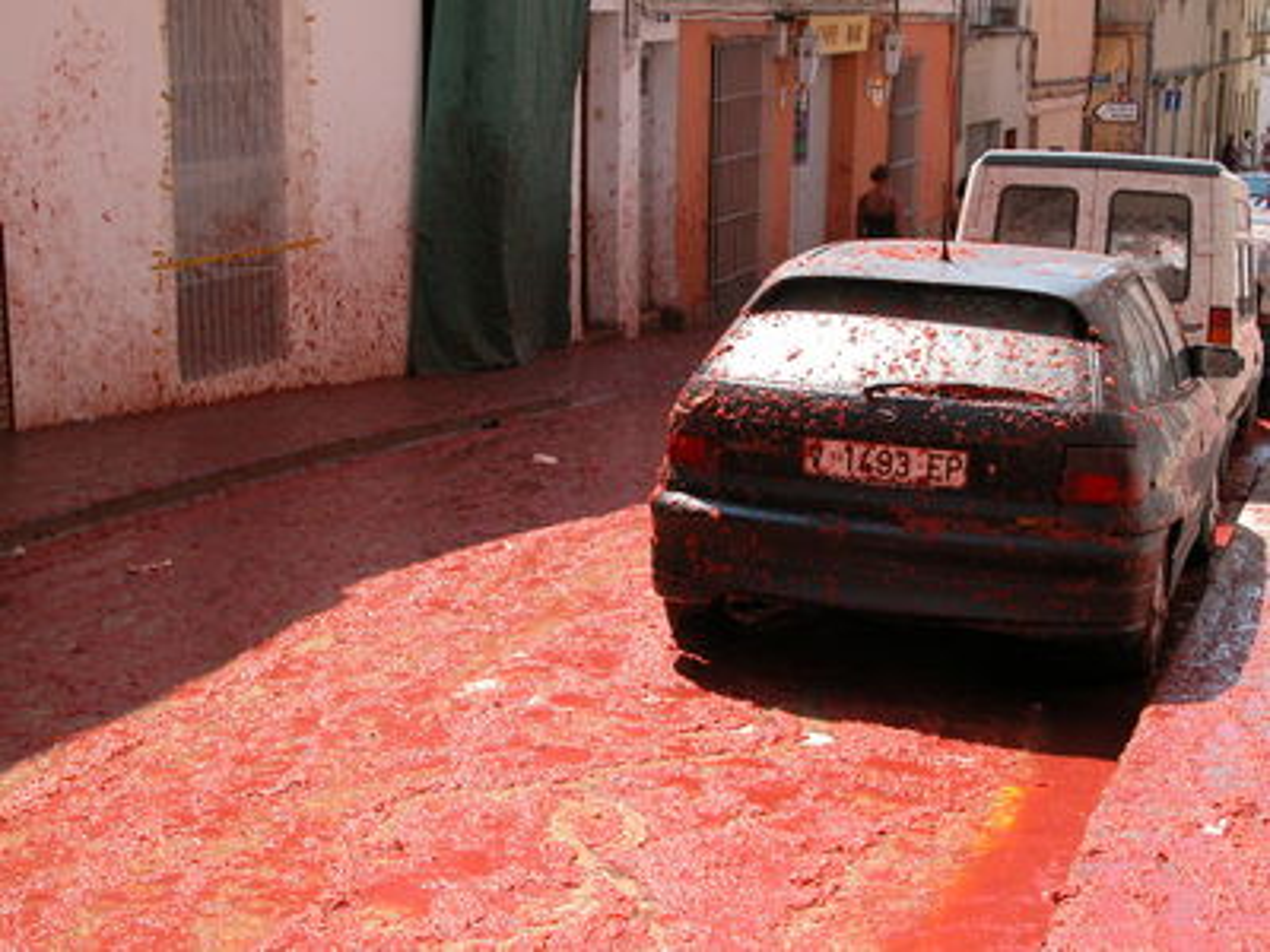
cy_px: 476
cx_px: 635
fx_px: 2275
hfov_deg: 31.2
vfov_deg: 23.7
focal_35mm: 62
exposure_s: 1/272
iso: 100
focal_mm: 15.7
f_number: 5.1
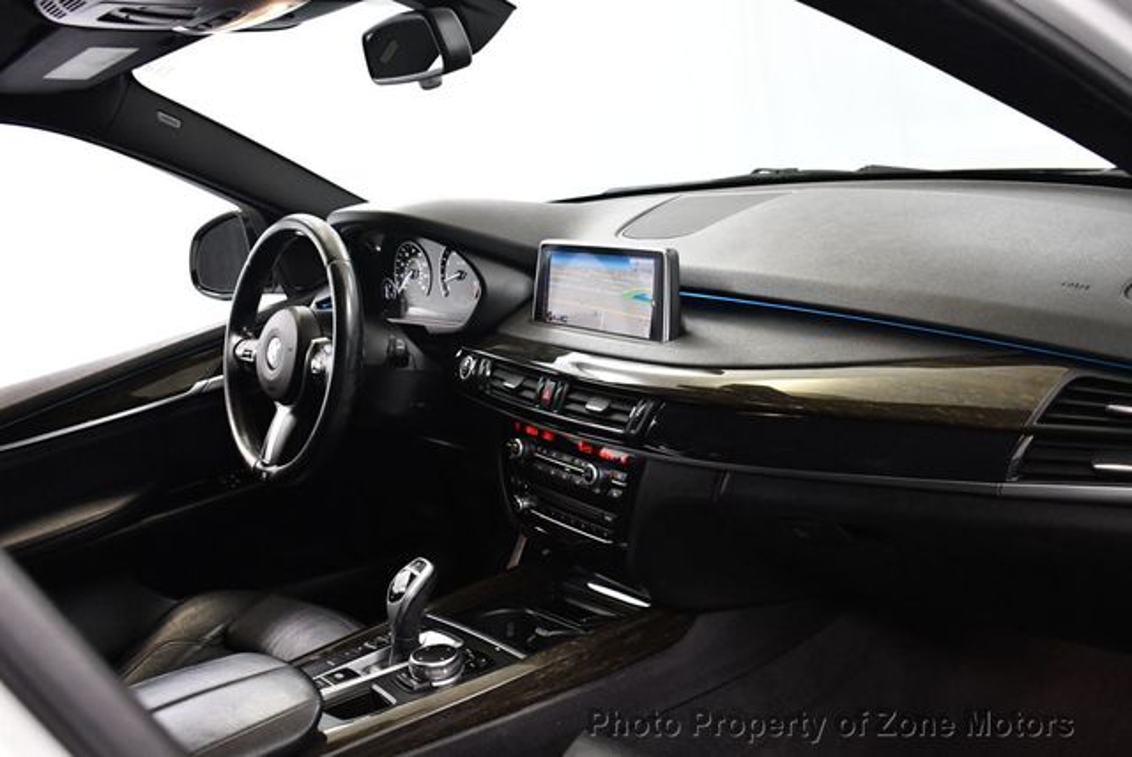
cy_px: 378
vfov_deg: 36.9
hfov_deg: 53.1
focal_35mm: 36
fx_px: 1133
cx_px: 566
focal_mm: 18
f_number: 3.5
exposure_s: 1/125
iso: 2800
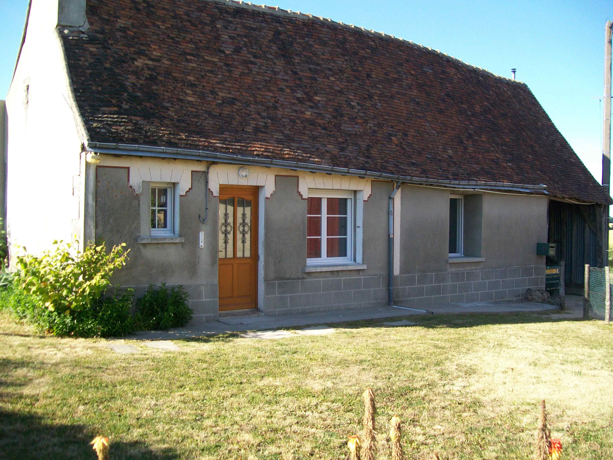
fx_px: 602
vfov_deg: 41.8
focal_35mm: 34
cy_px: 230
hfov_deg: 54.0
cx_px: 306
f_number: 2.7
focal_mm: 6.1
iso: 64
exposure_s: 1/400
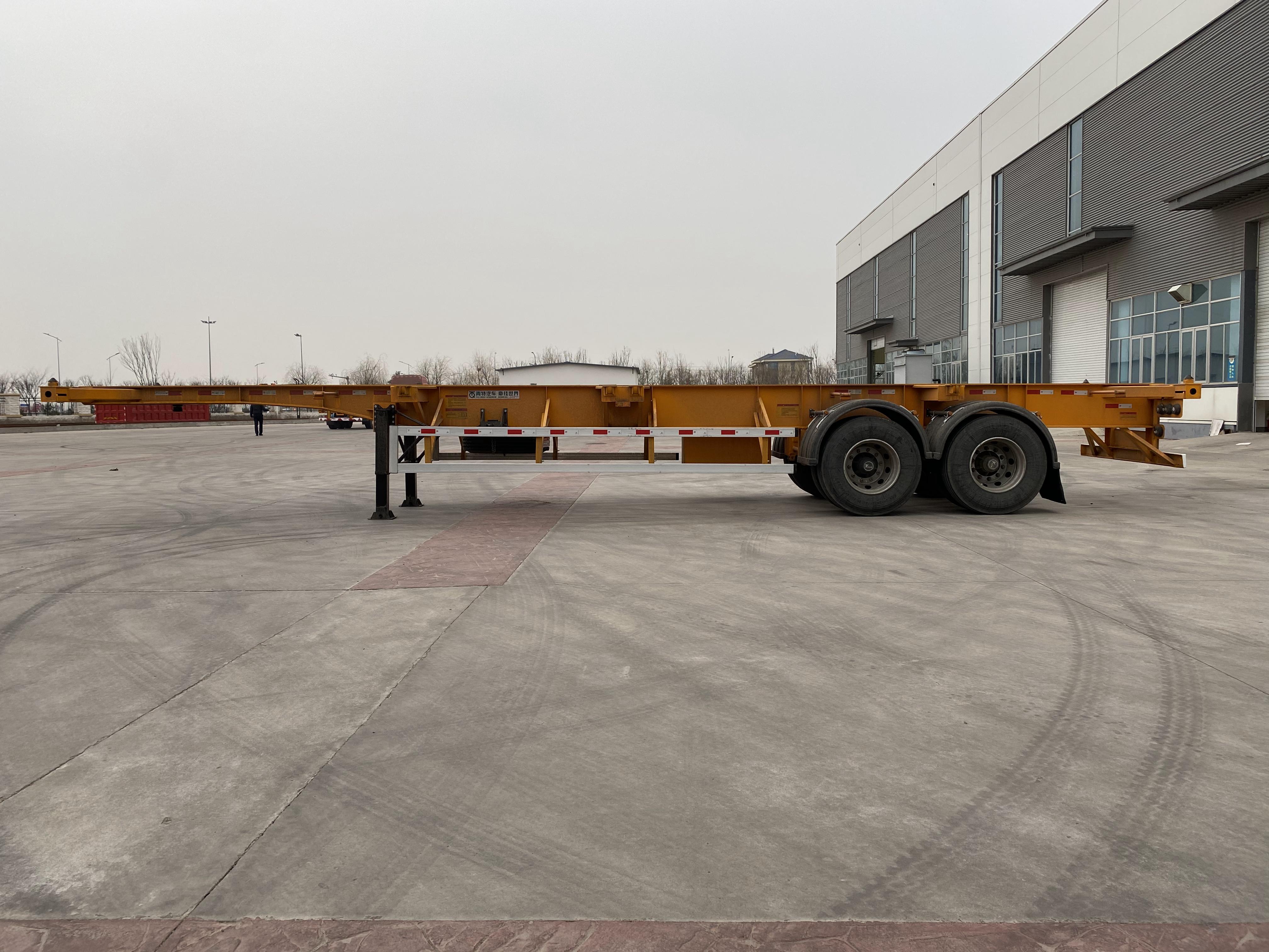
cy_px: 476
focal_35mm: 26
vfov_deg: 53.1
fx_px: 953
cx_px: 634
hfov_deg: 67.3
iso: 32
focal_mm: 4.25
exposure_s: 1/122
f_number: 1.8
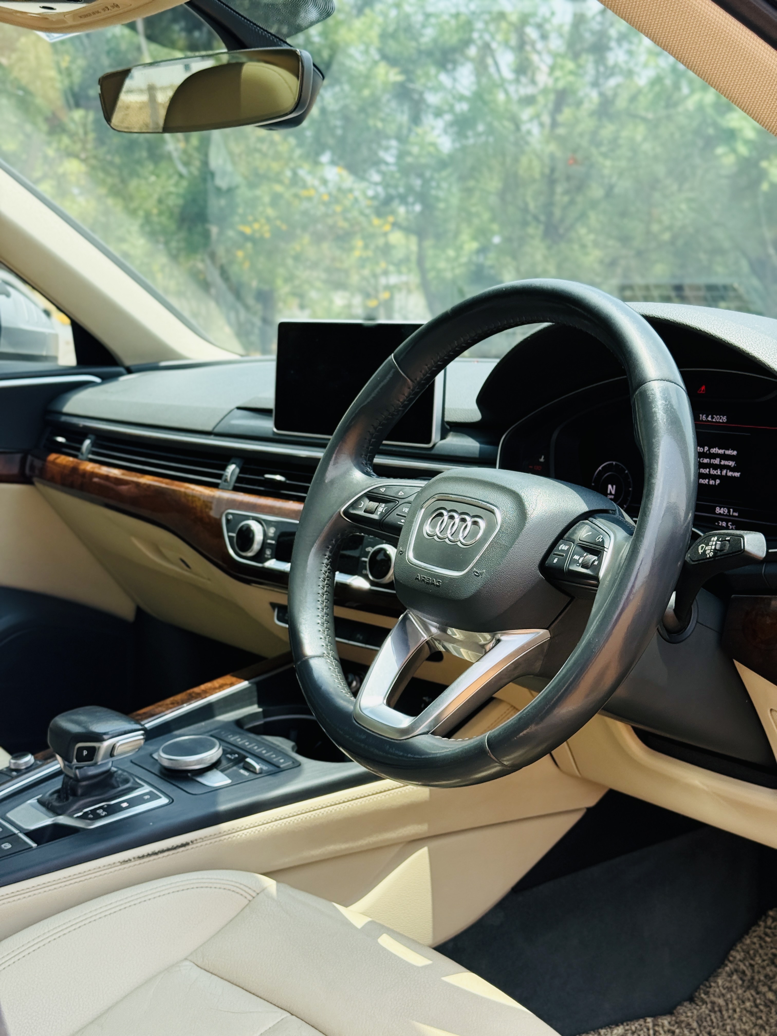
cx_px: 388
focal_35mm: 48
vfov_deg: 39.7
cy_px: 518
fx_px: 1437
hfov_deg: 30.3
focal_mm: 6.76
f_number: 1.78
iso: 100
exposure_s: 1/1085
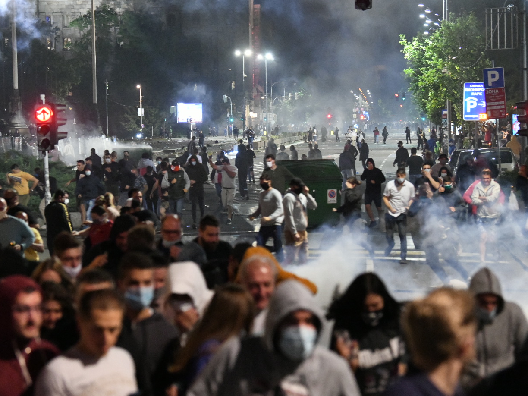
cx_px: 236
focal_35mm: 140
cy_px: 217
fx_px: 2135
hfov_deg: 14.1
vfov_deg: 10.6
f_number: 4
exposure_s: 1/125
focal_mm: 110
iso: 16000
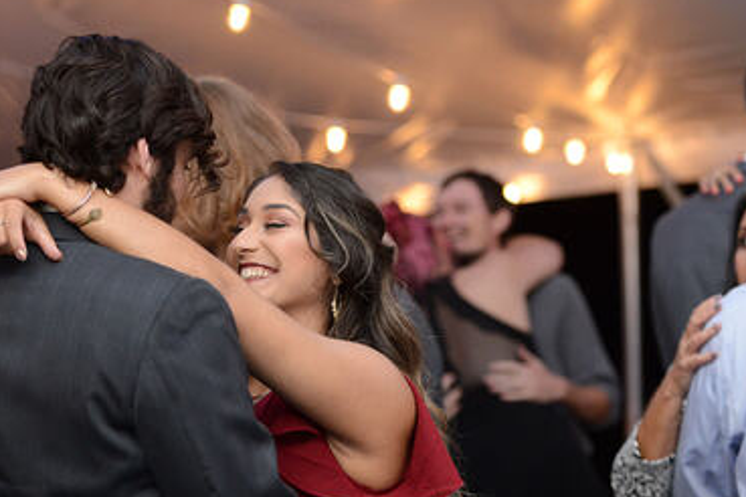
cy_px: 376
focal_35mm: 140
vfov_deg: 9.8
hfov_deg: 14.6
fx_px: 2901
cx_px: 309
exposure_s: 1/100
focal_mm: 86
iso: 3200
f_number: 2.8
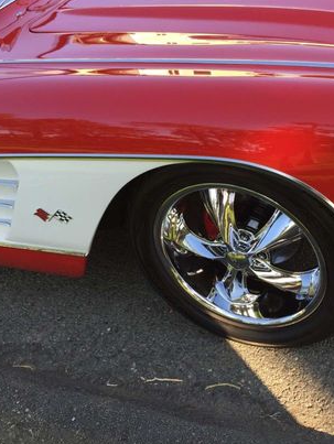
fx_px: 591
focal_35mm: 46
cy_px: 245
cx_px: 233
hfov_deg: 31.2
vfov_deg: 41.2
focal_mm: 4.15
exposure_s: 1/262
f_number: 2.2
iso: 32
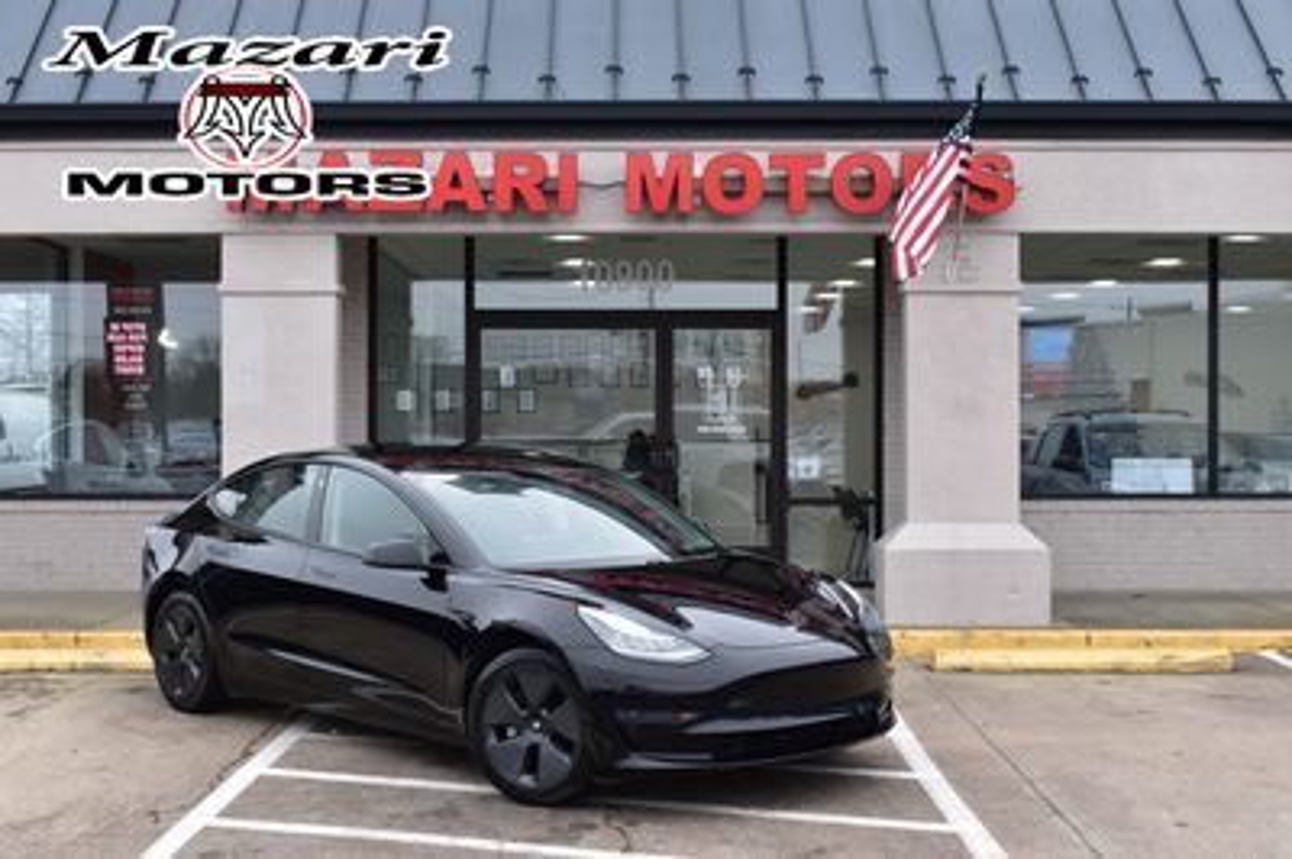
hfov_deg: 41.1
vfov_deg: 28.0
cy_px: 430
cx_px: 646
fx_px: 1721
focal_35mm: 48
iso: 400
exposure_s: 1/100
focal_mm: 32
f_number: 9
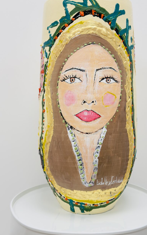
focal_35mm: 47
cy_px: 109
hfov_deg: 27.3
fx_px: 301
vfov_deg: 42.6
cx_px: 91
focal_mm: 6.76
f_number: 1.78
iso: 50
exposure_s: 1/145
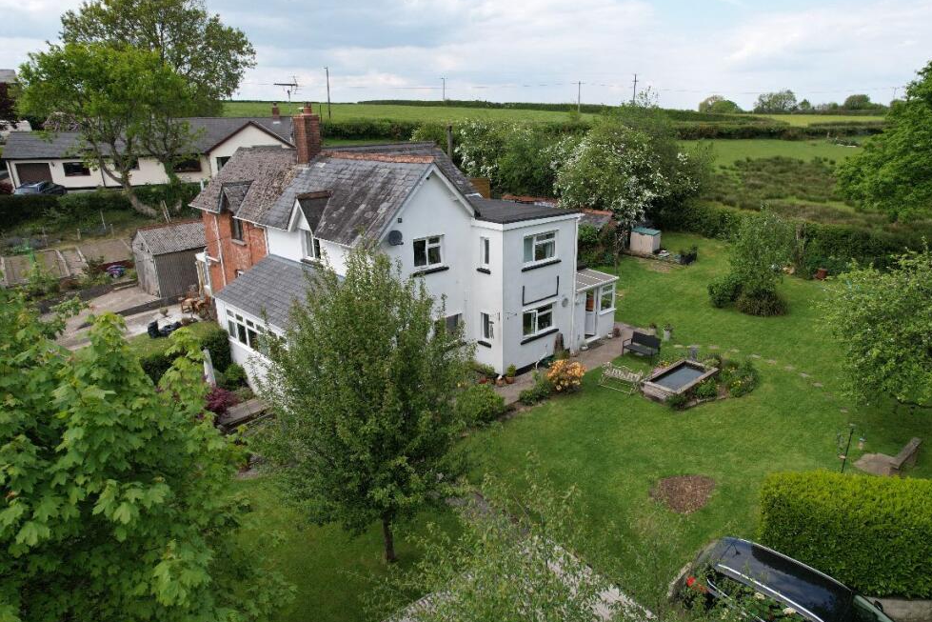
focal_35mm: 23
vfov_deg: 55.1
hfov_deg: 76.0
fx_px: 595
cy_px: 321
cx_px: 486
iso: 100
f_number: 2.8
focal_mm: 8.38
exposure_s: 1/800
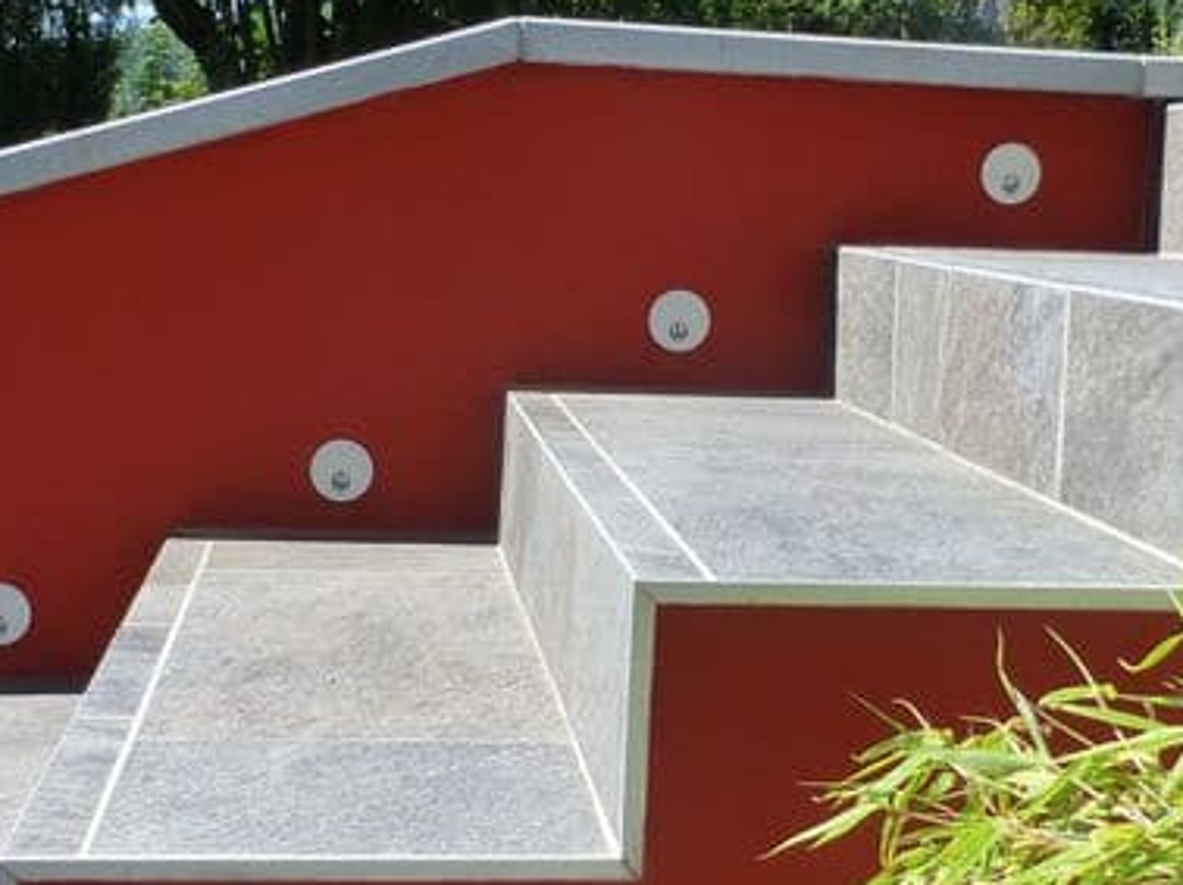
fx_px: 2083
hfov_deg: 31.7
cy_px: 441
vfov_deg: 24.0
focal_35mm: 61
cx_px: 617
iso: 160
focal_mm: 4.3
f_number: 4
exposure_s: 1/400
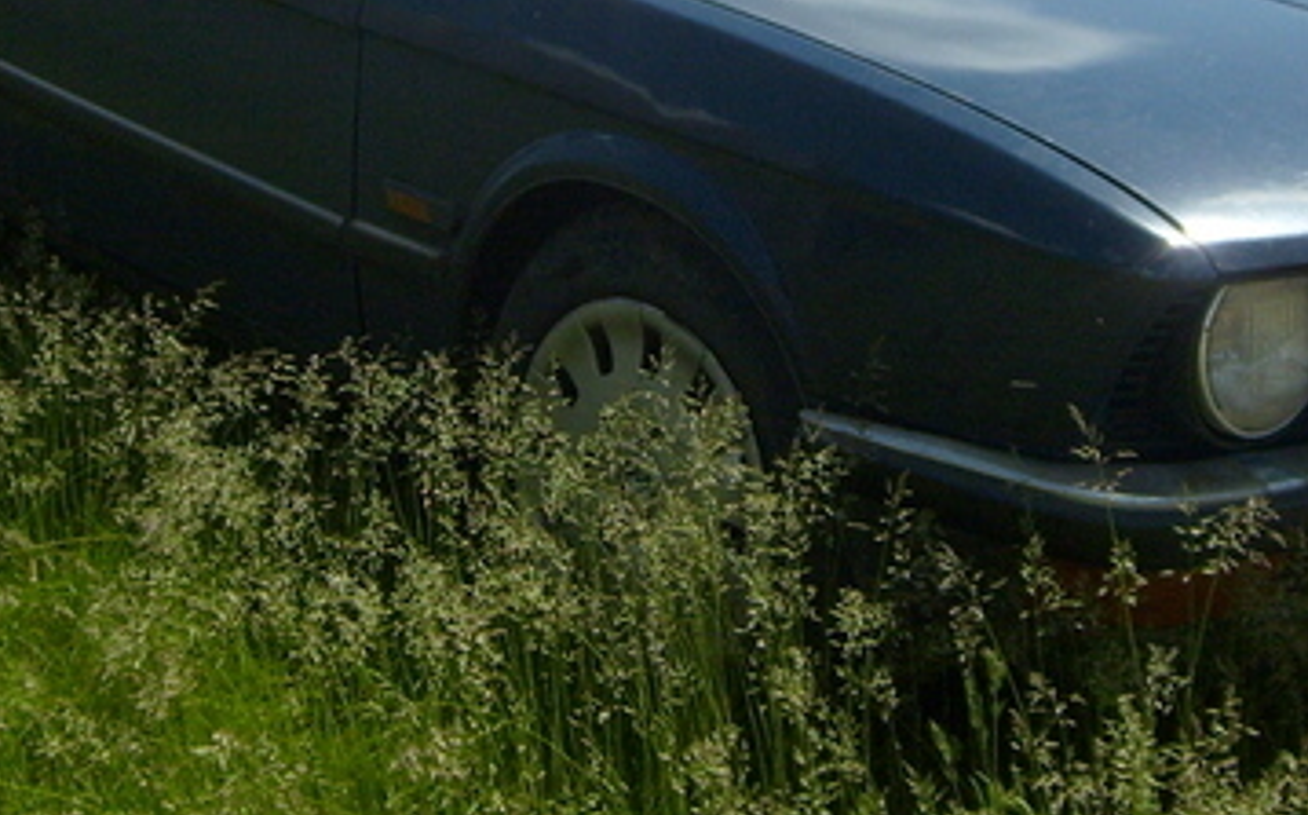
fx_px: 2956
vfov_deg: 15.6
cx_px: 738
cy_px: 128
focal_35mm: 83
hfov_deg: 24.9
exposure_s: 1/350
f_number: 7.1
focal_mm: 5.8
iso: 80
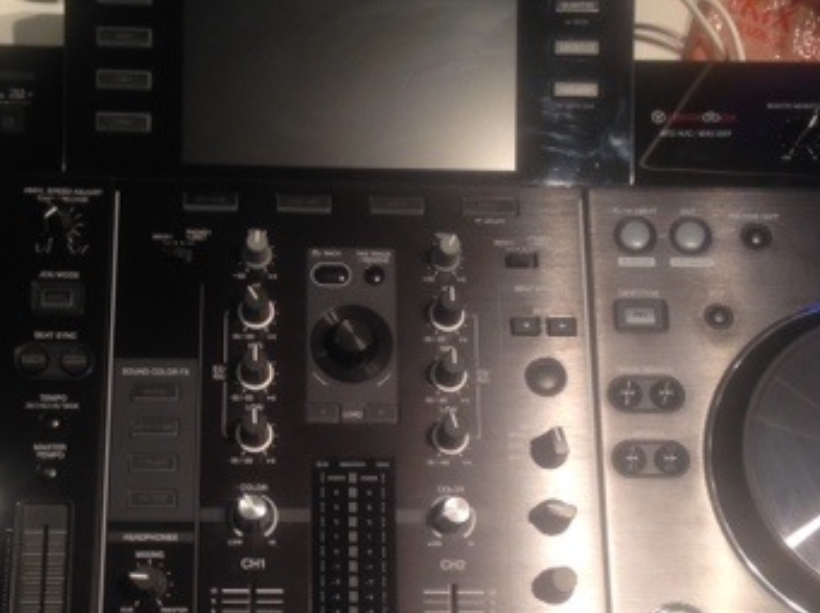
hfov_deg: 31.1
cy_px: 413
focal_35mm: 62
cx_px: 322
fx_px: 1467
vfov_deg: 23.5
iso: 80
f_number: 2.4
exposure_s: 1/20
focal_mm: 4.12
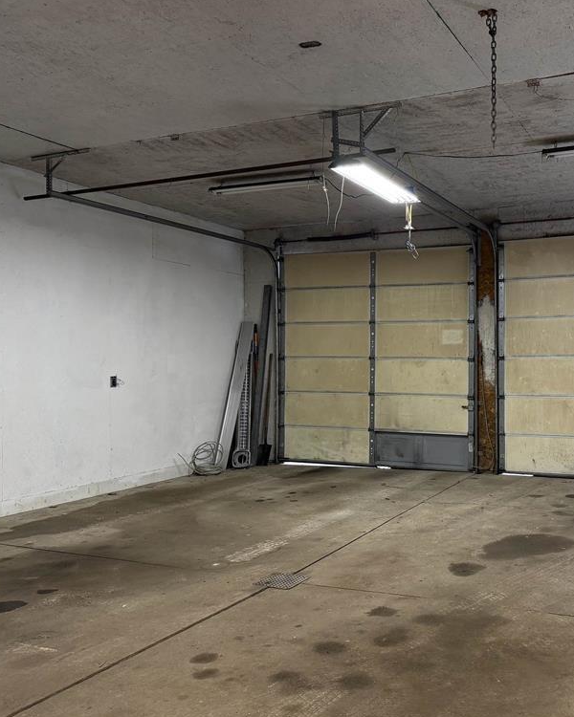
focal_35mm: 32
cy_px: 361
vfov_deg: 55.7
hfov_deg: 44.2
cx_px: 435
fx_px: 680
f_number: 1.78
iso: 200
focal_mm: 6.76
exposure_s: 1/120
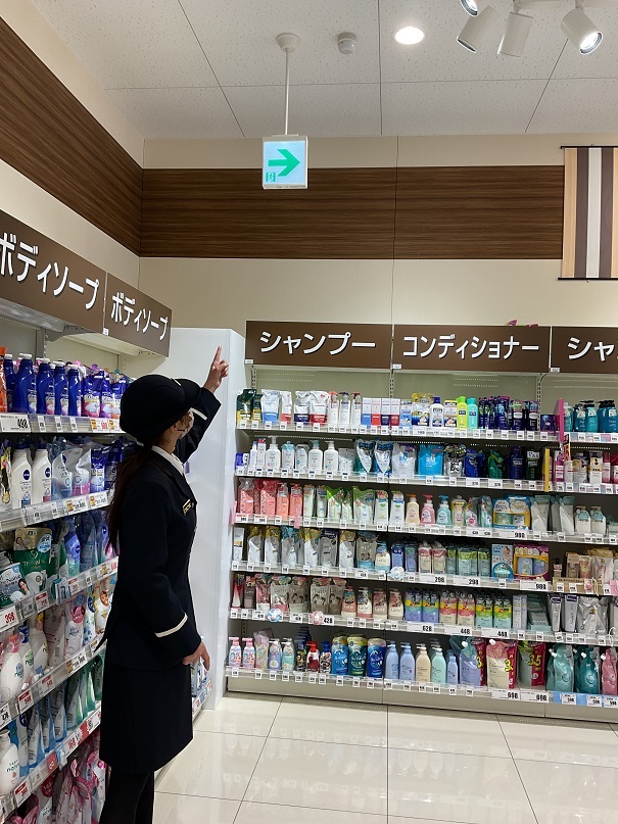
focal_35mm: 29
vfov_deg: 61.7
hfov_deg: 48.2
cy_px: 412
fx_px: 690
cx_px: 309
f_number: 1.8
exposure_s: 1/120
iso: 32
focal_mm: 3
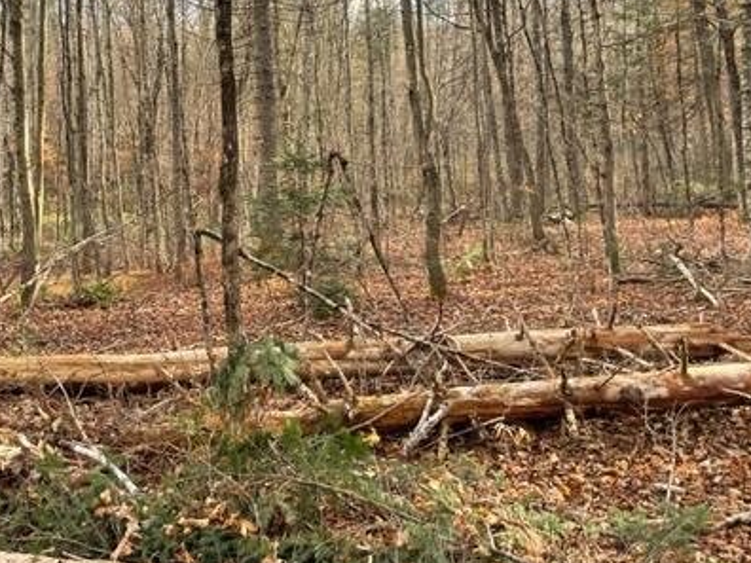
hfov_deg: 43.4
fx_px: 911
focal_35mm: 42
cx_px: 192
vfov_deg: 33.8
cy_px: 161
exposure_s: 1/317
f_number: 1.6
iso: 32
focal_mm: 4.2
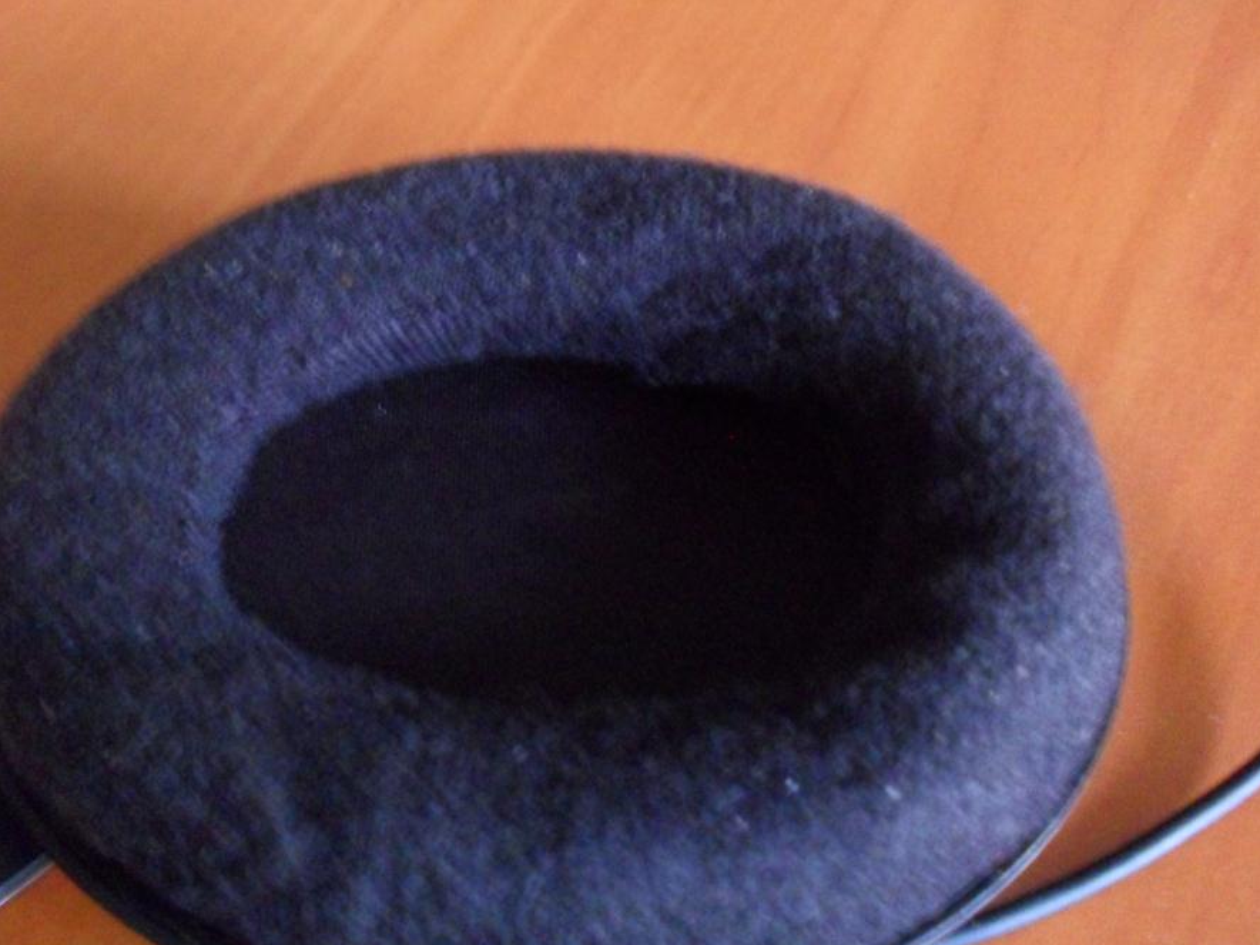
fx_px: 1602
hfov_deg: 42.9
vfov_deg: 32.8
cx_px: 614
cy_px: 409
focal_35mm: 44
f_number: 2.8
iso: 400
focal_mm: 6.3
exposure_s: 1/8
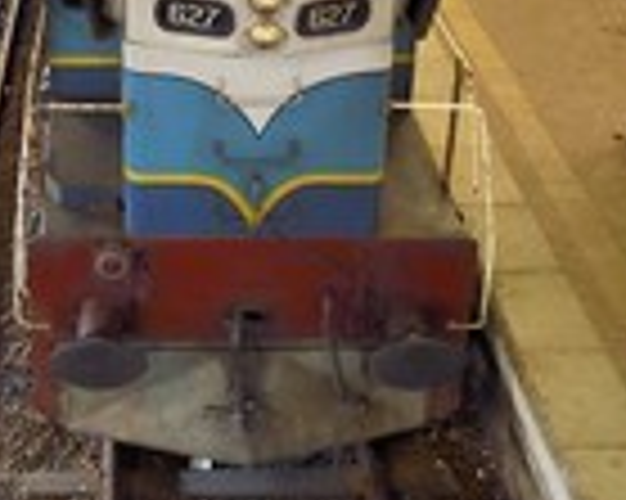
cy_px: 50
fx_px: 1259
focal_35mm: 68
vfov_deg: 21.9
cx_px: 59
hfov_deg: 26.9
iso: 1600
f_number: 2.8
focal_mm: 24
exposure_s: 1/200
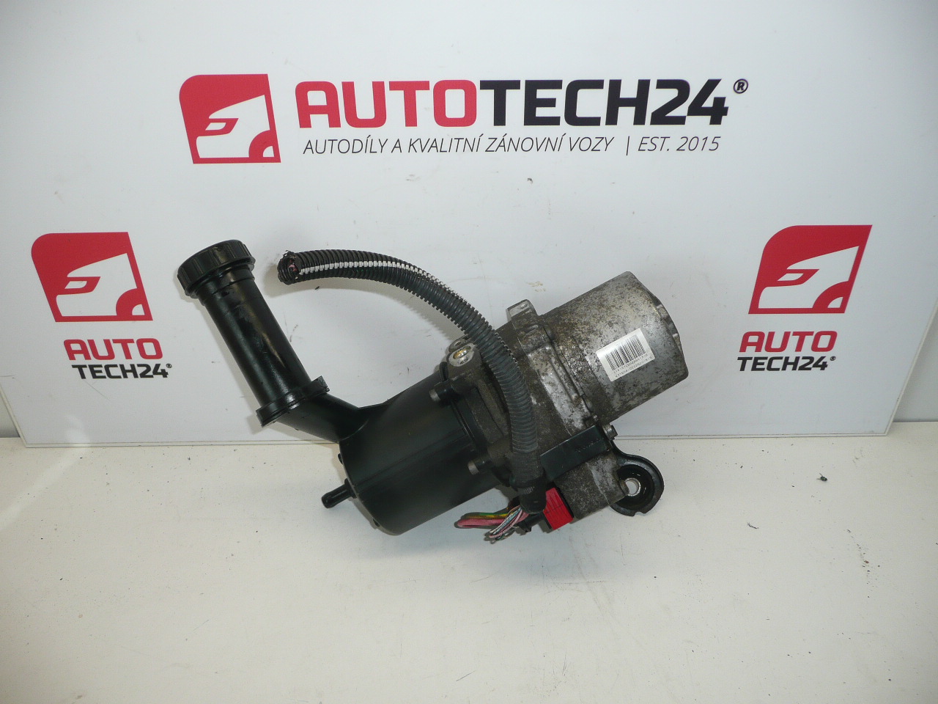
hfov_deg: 63.4
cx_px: 469
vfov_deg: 49.7
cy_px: 352
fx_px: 759
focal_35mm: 28
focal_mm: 4.6
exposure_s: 1/125
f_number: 3.3
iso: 100
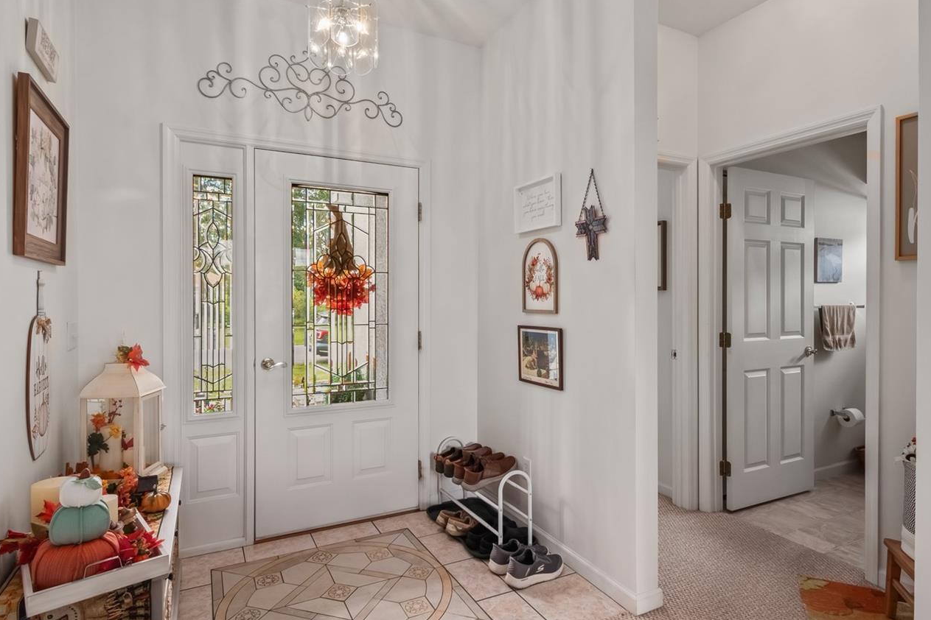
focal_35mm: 19
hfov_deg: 86.9
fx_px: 491
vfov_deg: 64.5
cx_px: 463
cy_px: 295
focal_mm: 10
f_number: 9
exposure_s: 1/5
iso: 250
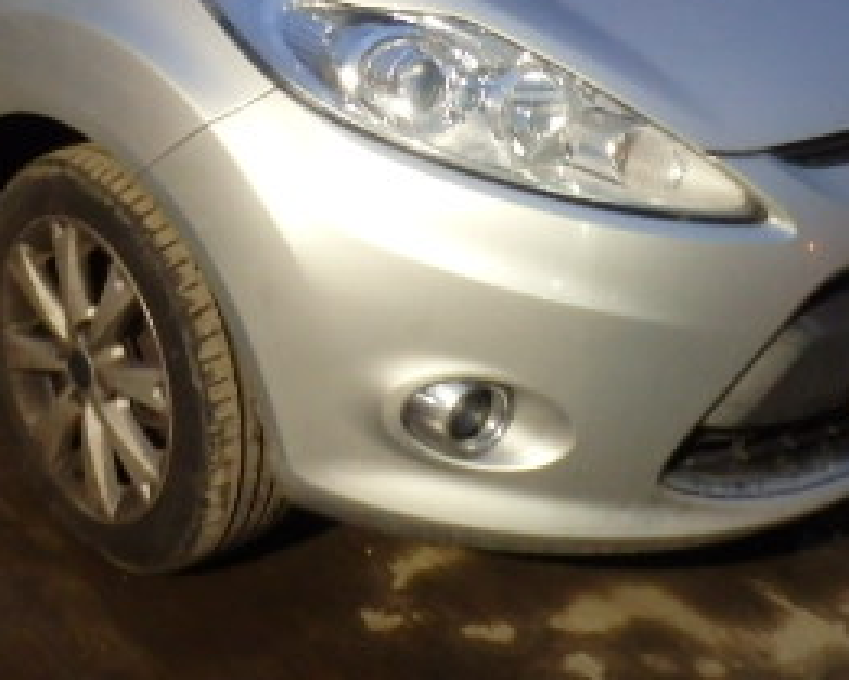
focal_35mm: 67
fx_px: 1684
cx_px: 309
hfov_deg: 28.2
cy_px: 29
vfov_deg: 22.1
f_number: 3.9
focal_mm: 5
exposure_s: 1/15
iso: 800
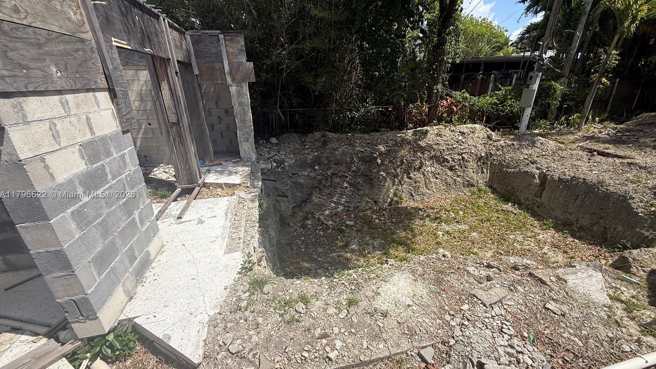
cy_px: 195
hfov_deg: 99.3
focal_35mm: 16
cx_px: 342
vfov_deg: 67.0
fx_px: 278
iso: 50
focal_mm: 2.22
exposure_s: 1/2237
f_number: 2.2
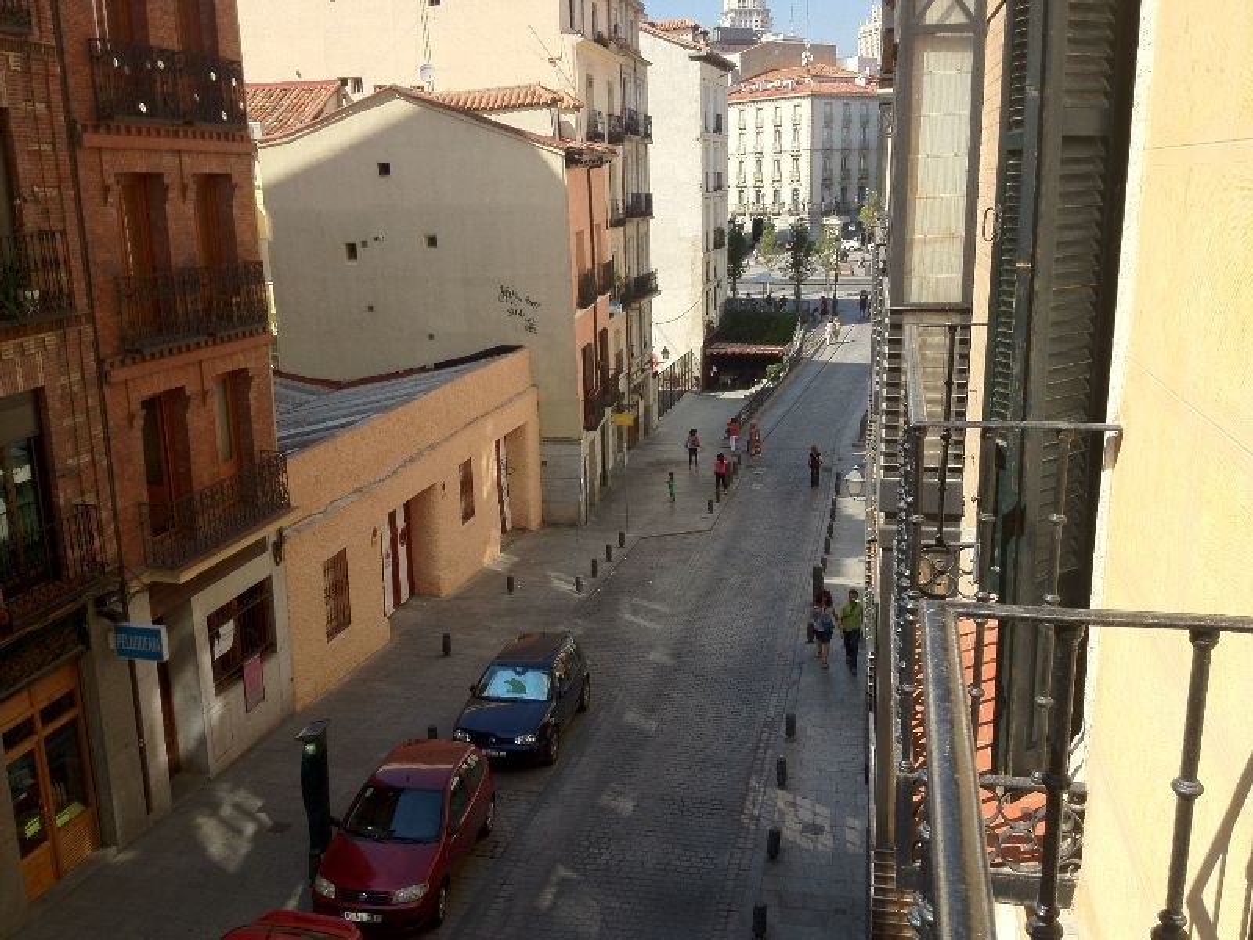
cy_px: 470
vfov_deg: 40.7
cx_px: 626
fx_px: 1267
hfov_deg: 52.6
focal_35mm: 35
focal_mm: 4.28
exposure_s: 1/789
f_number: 2.4
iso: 64
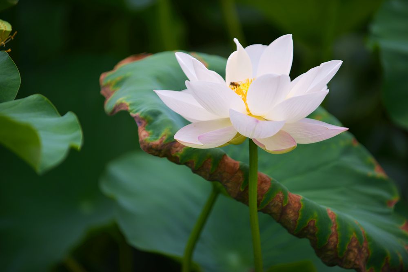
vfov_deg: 6.9
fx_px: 2267
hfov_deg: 10.3
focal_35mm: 200
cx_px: 204
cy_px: 136
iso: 100
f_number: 2.8
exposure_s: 1/800
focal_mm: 200
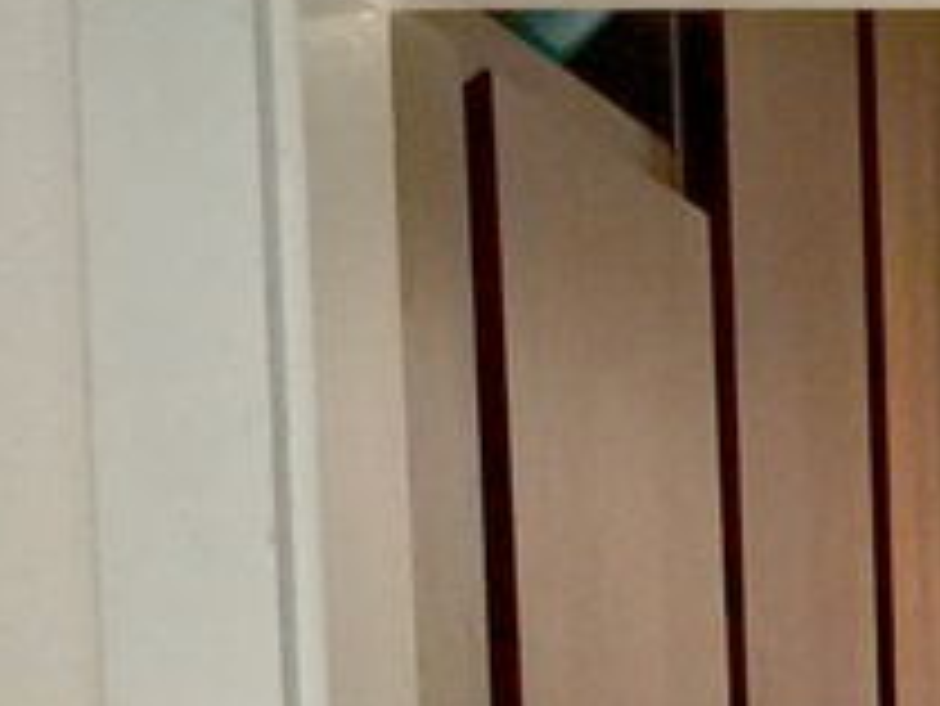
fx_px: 6032
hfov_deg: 8.0
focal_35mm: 222
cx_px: 2505
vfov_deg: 6.4
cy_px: 1623
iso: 50
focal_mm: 4.15
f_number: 2.2
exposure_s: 1/30
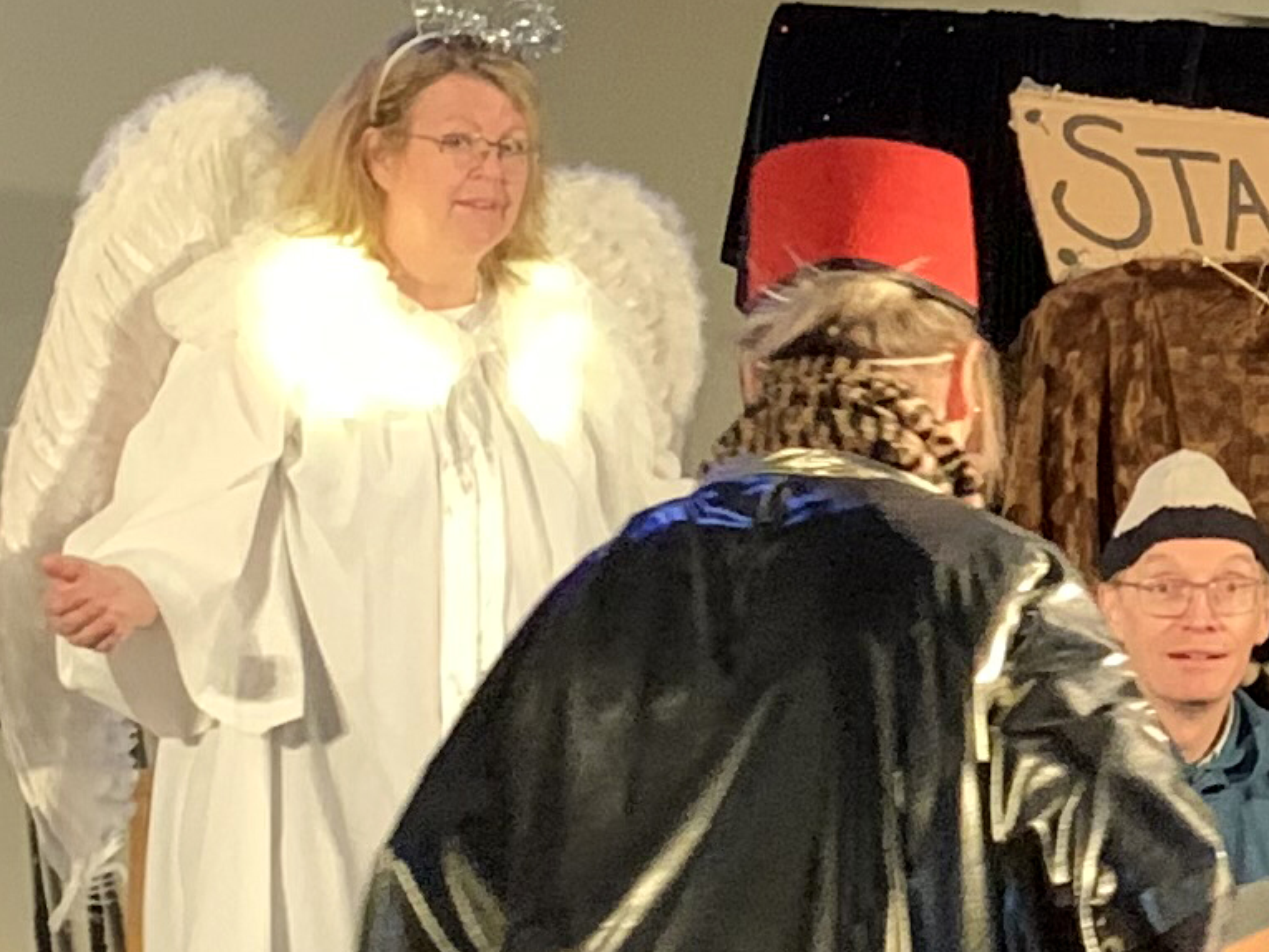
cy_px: 524
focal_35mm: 137
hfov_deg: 13.8
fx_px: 5023
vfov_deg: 10.8
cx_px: 1733
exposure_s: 1/25
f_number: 1.8
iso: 640
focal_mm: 4.25
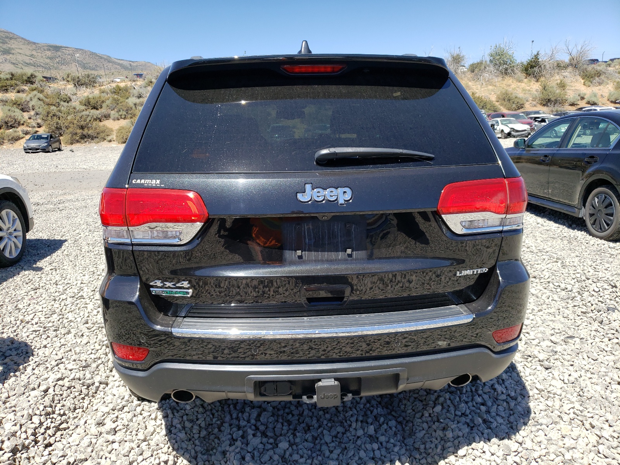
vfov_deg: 53.1
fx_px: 466
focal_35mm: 26
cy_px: 232
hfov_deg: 67.3
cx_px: 310
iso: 50
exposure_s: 1/1667
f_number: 1.5
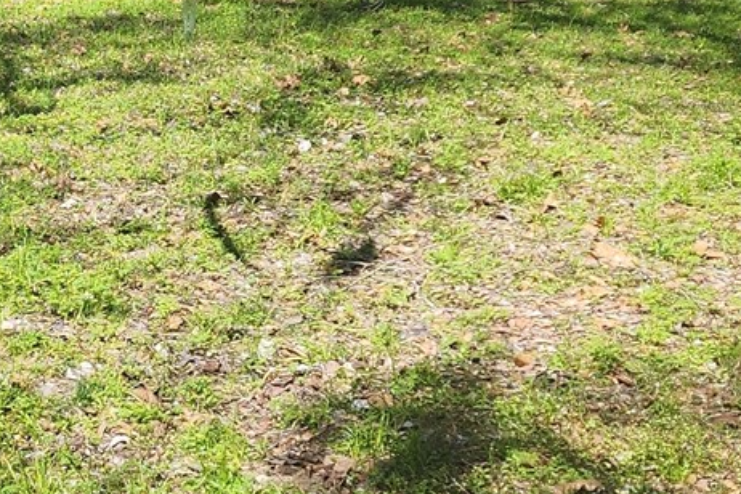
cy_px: 260
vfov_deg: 12.9
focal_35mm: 106
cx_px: -58
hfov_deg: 18.6
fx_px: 2182
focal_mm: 6.4
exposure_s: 1/458
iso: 12
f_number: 1.8
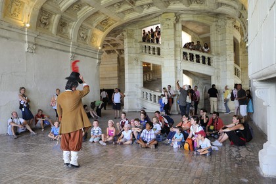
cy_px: 92
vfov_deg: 42.3
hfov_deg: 60.3
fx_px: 238
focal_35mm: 31
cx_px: 138
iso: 800
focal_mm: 31
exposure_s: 1/60
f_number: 5
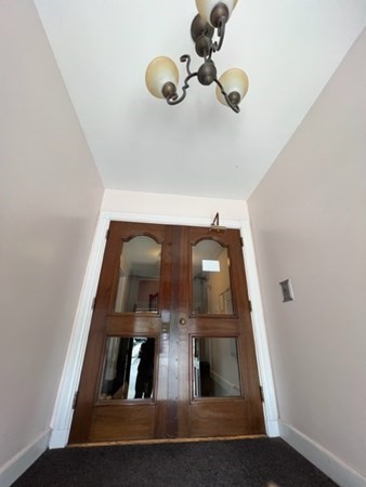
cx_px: 183
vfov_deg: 106.2
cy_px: 244
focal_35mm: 13
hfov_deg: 90.0
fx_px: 183
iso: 100
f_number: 1.8
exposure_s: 1/99
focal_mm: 1.57
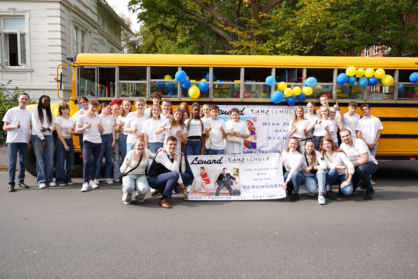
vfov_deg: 46.4
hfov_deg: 65.5
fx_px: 325
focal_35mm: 28
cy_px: 140
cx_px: 209
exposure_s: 1/250
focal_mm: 28
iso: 200
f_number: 6.3
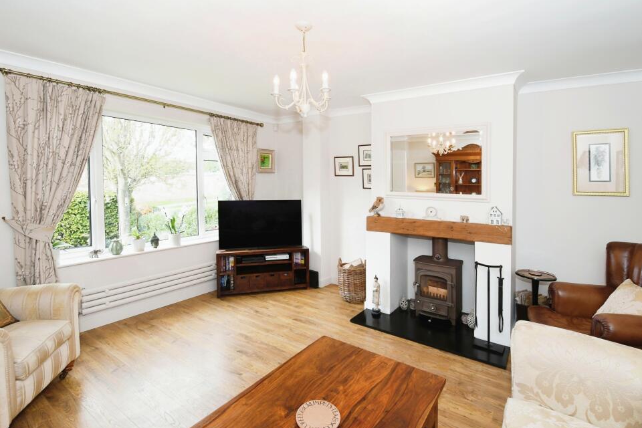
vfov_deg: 73.7
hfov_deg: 96.7
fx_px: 285
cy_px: 226
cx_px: 320
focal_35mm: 16
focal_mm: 10
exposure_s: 1/60
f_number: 7.1
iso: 800
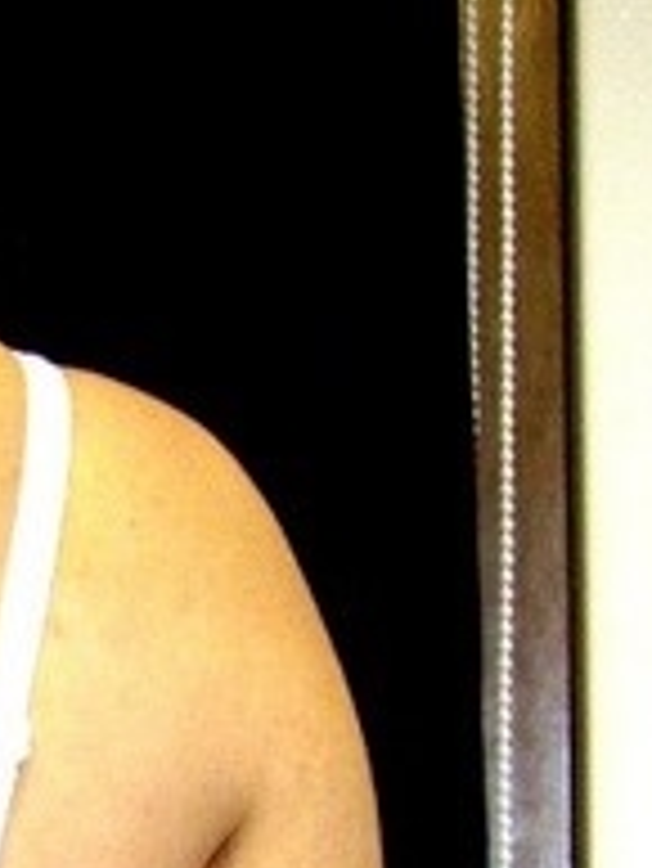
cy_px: 1682
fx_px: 3788
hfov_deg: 9.3
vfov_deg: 11.8
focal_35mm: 151
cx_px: -621
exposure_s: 1/40
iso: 400
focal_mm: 7.9
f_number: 2.8
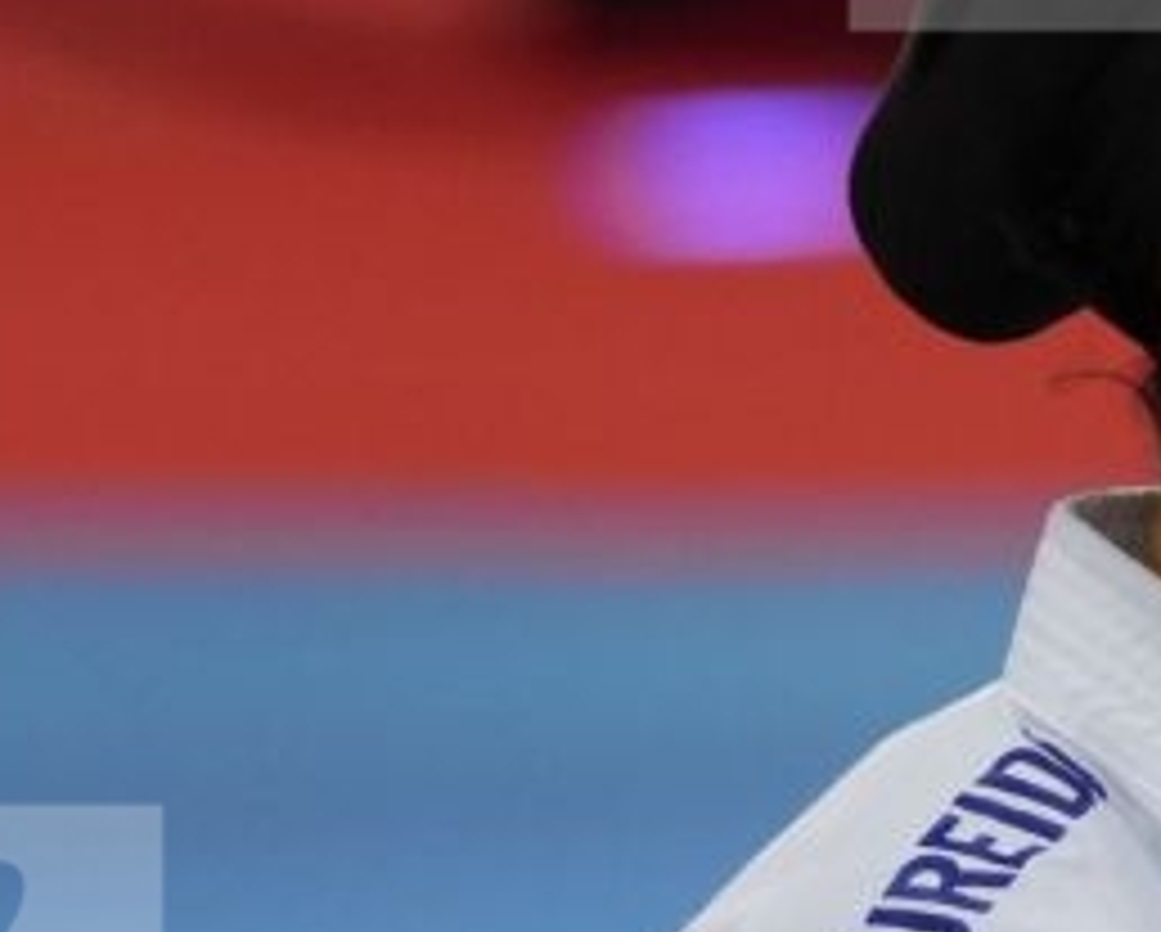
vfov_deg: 1.5
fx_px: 34847
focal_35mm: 1013
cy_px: 1216
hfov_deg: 1.9
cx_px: 1269
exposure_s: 1/500
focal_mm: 155
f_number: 2.8
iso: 1000
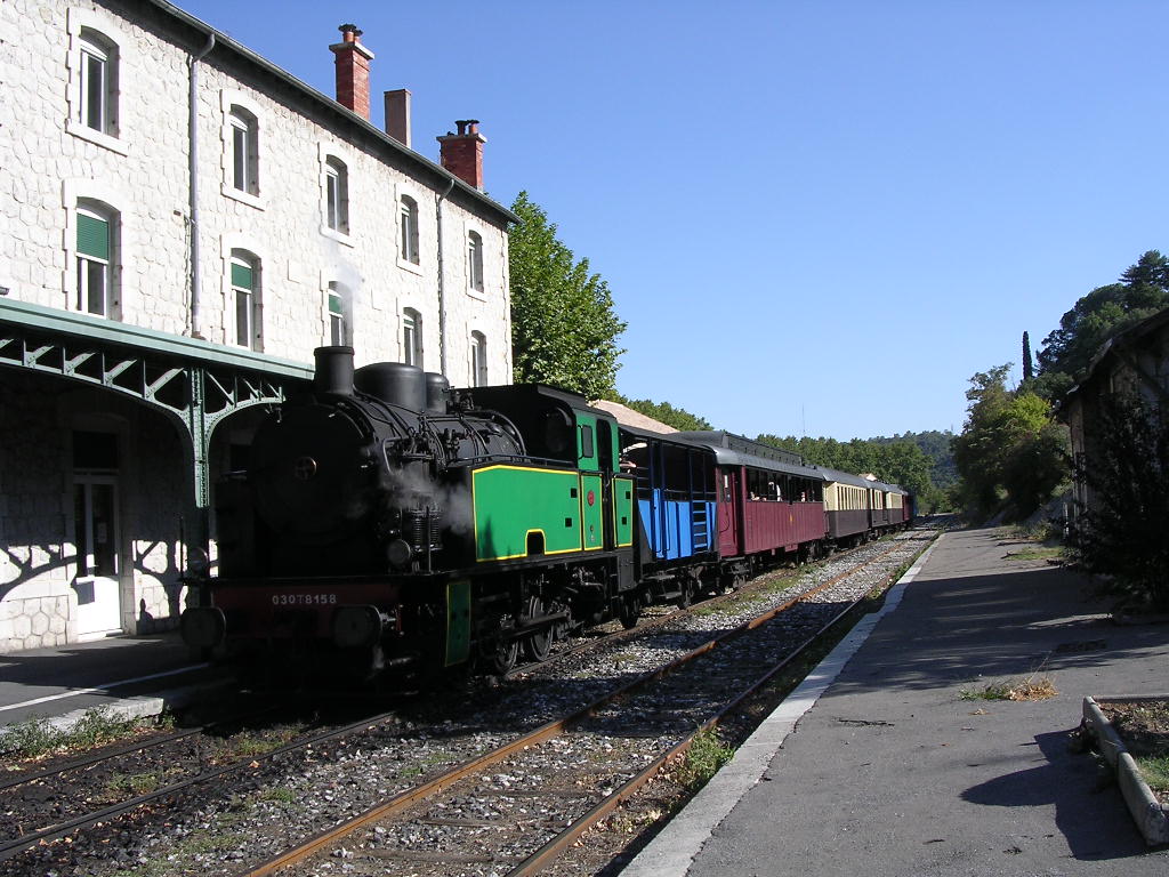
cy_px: 438
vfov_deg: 37.7
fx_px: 1283
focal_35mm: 38
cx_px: 584
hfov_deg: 49.0
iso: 100
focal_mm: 5.8
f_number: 5.6
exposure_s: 1/277
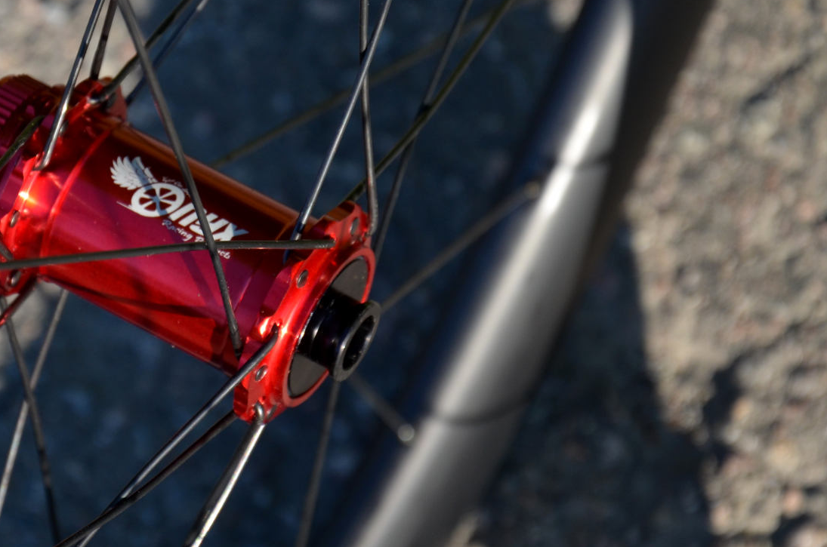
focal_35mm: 233
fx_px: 5339
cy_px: 204
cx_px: 178
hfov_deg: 8.8
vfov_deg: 5.9
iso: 320
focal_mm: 85
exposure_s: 1/500
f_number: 5.6
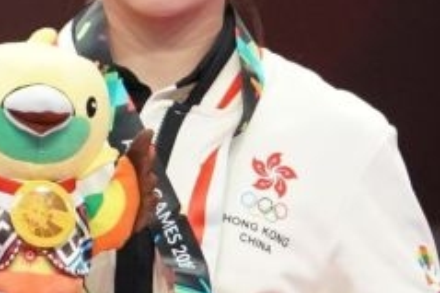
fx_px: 25782
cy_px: 299
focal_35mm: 2111
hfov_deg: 1.0
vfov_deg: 0.7
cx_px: 110
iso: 4000
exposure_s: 1/500
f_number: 4
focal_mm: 280
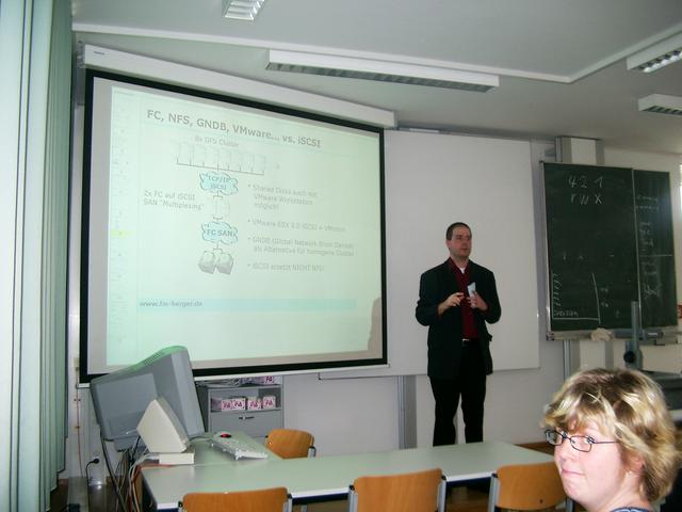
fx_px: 729
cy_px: 256
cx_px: 341
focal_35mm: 37
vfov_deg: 38.7
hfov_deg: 50.1
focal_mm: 7.6
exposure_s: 1/60
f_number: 2.6
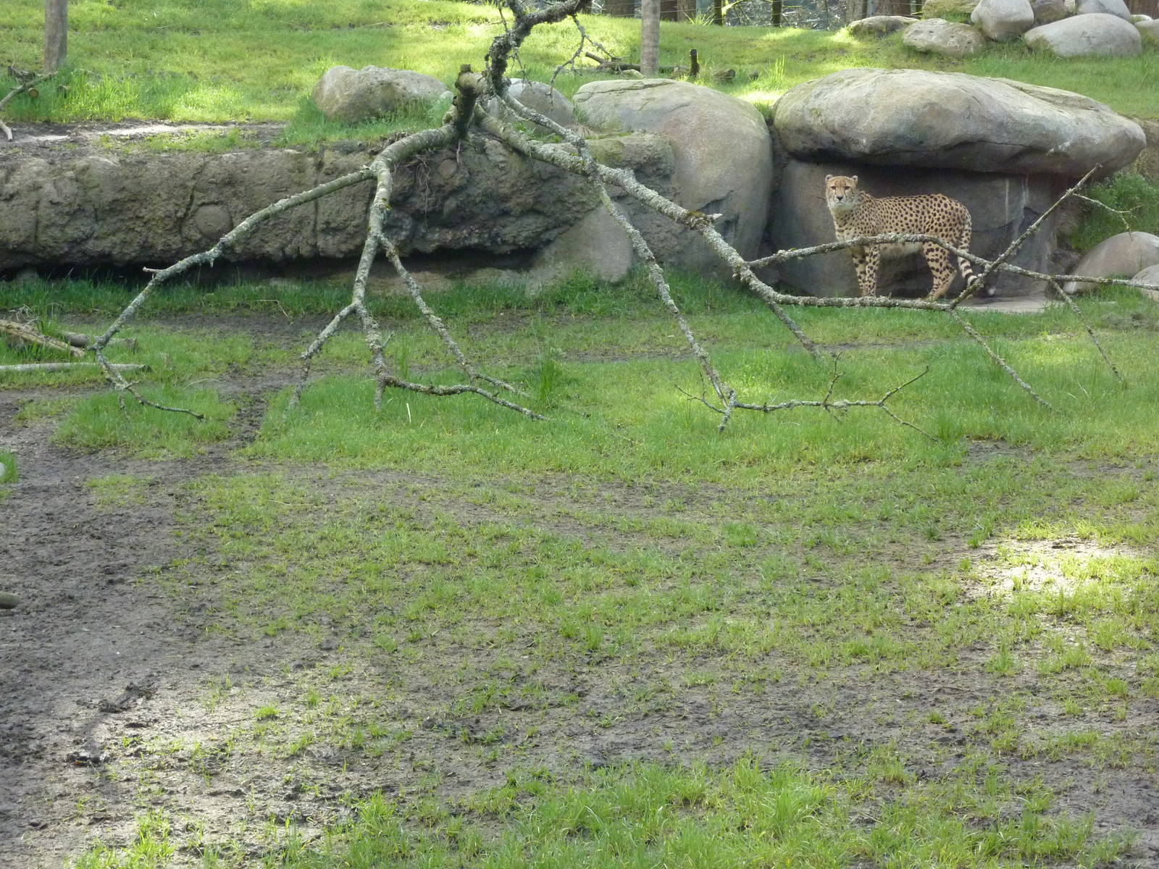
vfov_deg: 20.4
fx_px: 2411
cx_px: 580
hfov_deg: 27.0
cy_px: 434
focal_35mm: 72
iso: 400
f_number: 4.1
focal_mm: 11.9
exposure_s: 1/320
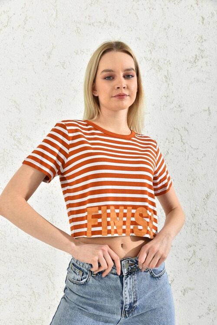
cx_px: 108
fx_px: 325
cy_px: 162
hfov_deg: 36.9
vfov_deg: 53.1
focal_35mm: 36
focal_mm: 36
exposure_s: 1/160
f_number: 7.1
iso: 100
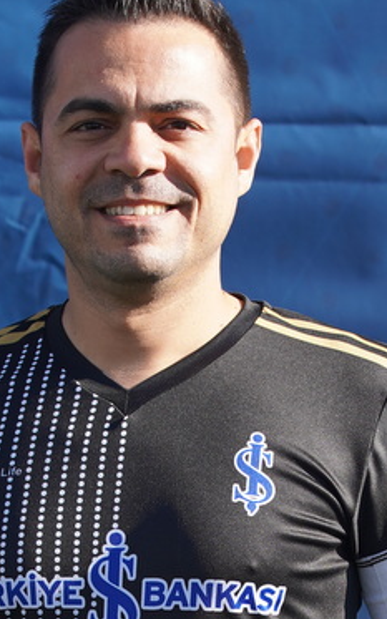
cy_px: 471
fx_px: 2769
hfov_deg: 8.0
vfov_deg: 12.7
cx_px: 143
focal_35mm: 164
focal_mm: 75
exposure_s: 1/320
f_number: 4.5
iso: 100
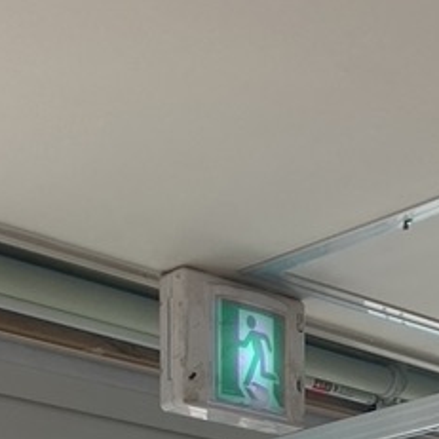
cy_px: 908
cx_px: -10
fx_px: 1464
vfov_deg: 14.0
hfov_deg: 16.7
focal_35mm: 102
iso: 32
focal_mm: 4.25
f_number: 1.8
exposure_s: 1/162
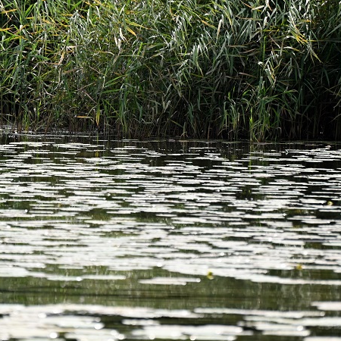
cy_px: 139
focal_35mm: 539
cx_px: 43
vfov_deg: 3.3
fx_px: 6007
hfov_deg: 3.3
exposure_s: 1/800
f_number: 5.6
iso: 400
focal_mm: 300
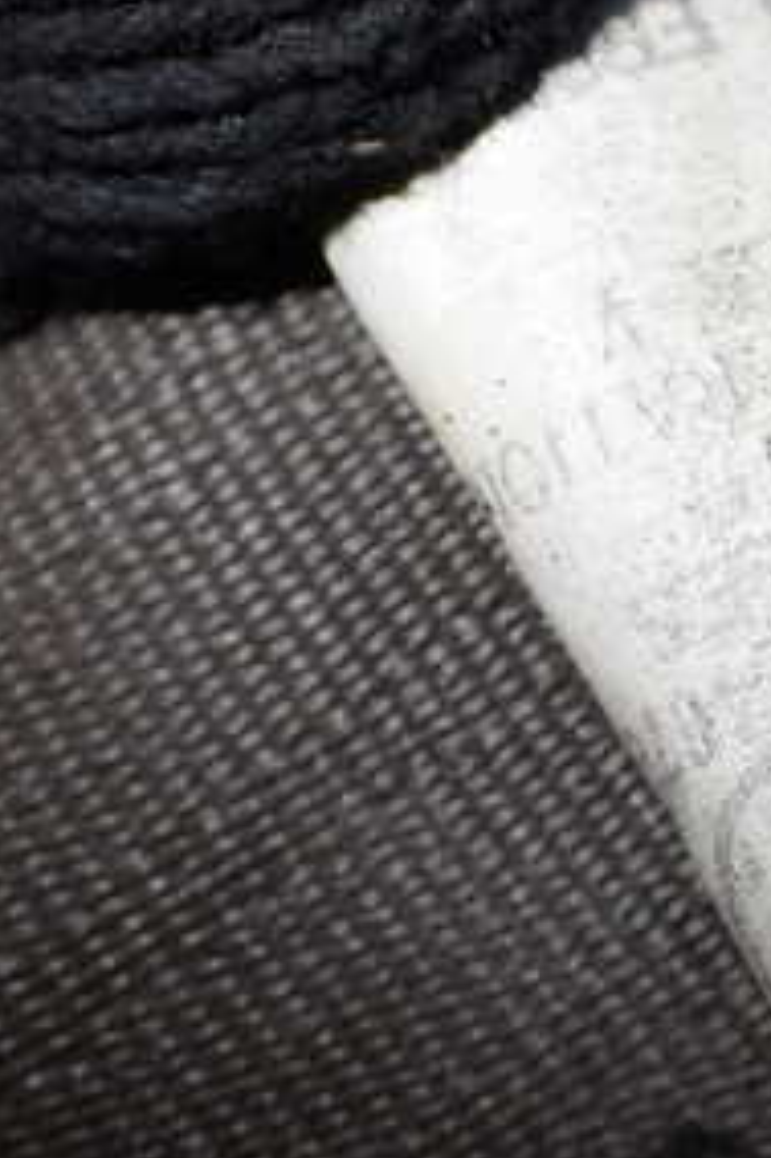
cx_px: 914
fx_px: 2123
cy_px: 510
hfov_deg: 19.4
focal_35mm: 66
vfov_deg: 30.5
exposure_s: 1/125
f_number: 2.3
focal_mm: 5.4
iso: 160
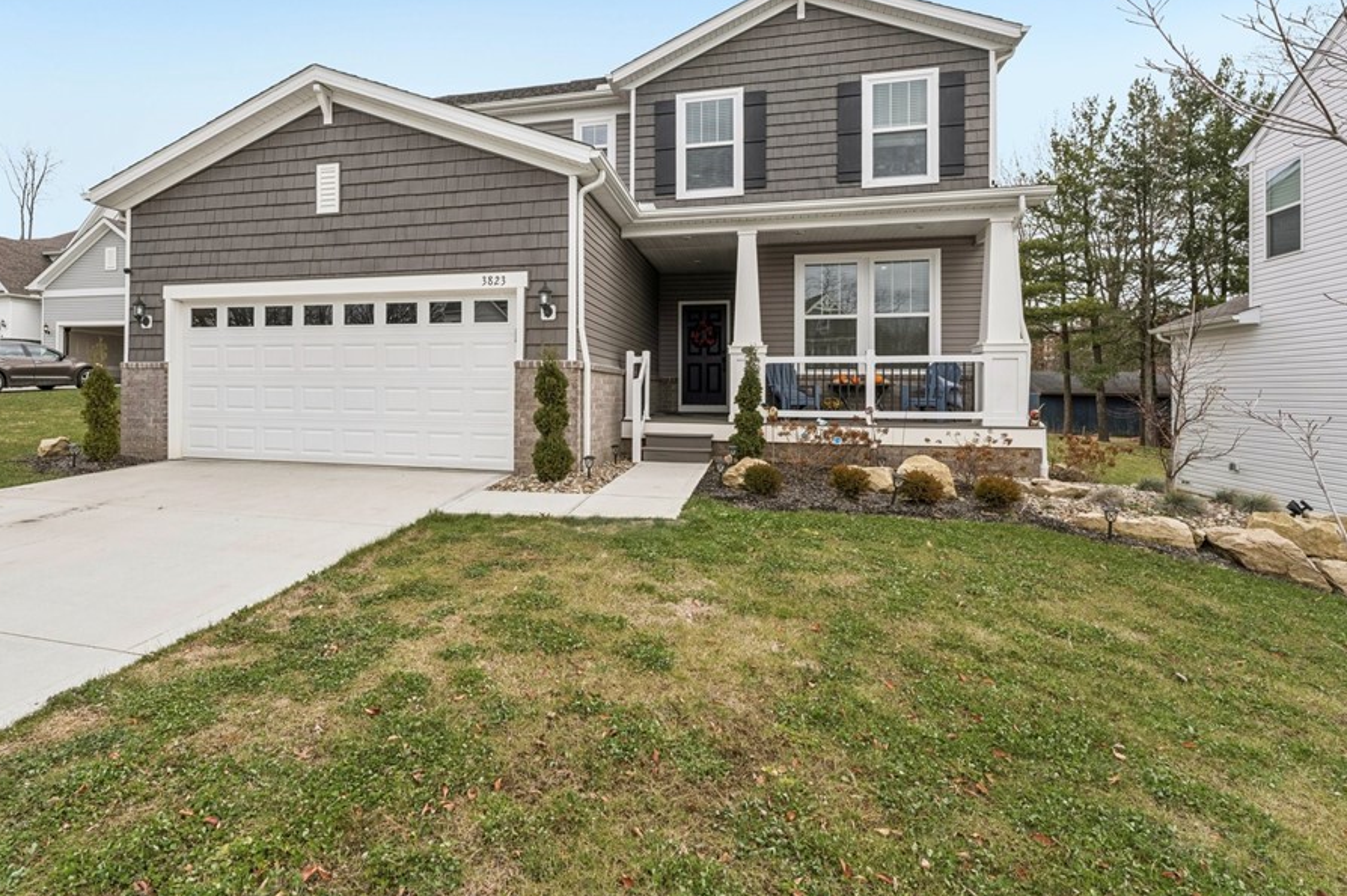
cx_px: 553
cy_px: 401
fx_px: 636
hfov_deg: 92.3
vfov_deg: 70.2
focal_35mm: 17
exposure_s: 1/250
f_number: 9
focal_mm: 14
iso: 200
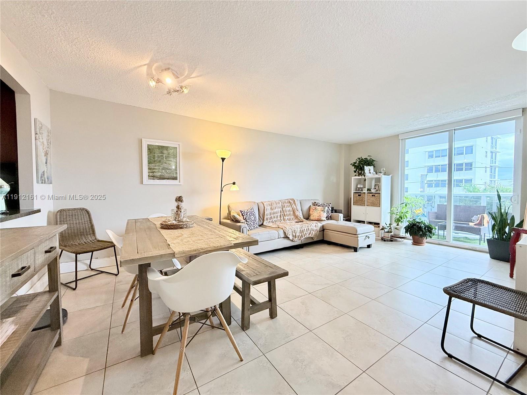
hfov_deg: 102.1
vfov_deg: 85.7
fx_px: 213
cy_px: 198
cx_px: 264
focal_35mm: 14
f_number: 2.2
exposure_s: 1/120
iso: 200
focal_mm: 2.22
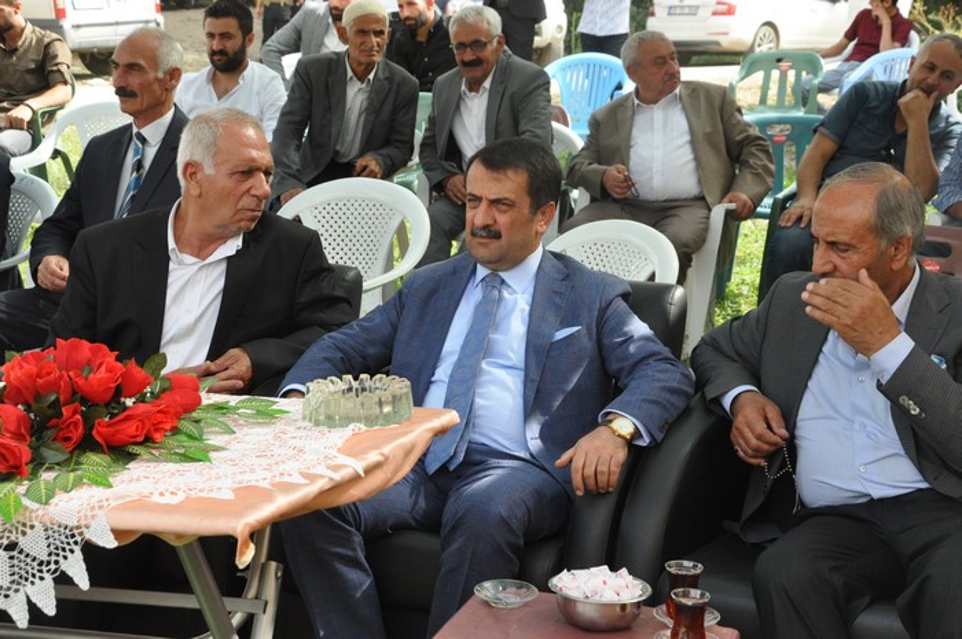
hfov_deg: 28.1
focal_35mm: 72
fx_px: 1922
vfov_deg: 18.9
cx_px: 481
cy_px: 320
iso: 1250
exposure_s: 1/400
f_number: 10
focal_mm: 48
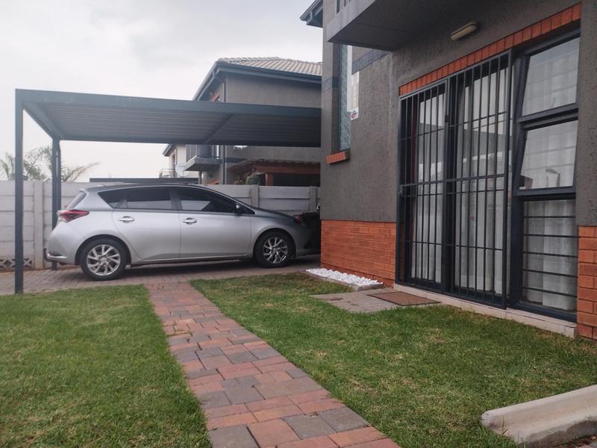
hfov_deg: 67.3
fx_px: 448
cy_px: 224
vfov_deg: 53.1
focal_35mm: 26
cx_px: 298
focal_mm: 6.24
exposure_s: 1/100
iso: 255
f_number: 1.8
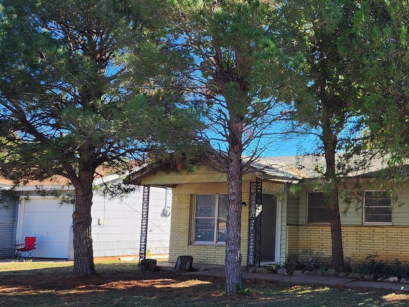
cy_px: 161
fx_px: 603
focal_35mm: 51
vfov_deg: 28.6
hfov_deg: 36.0
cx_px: 339
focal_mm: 6.4
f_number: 1.8
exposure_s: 1/359
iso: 12
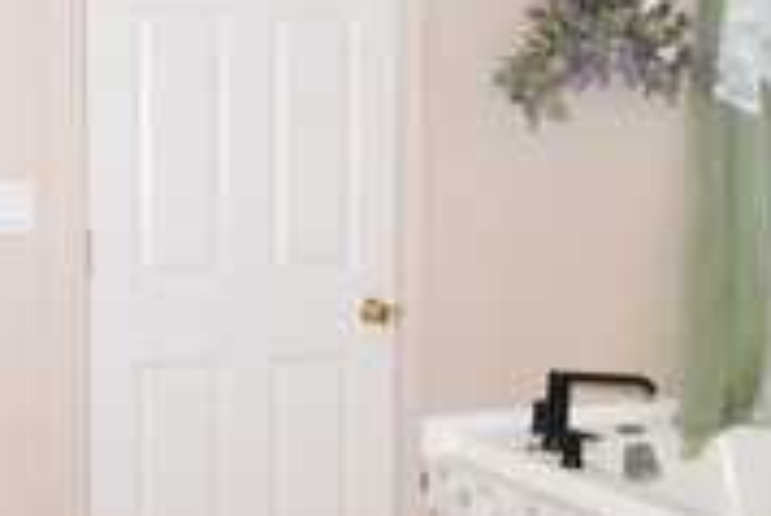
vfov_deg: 25.1
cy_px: 254
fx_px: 1157
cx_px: 199
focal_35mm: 54
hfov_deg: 36.1
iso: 800
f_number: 5
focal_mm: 10
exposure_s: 1/100
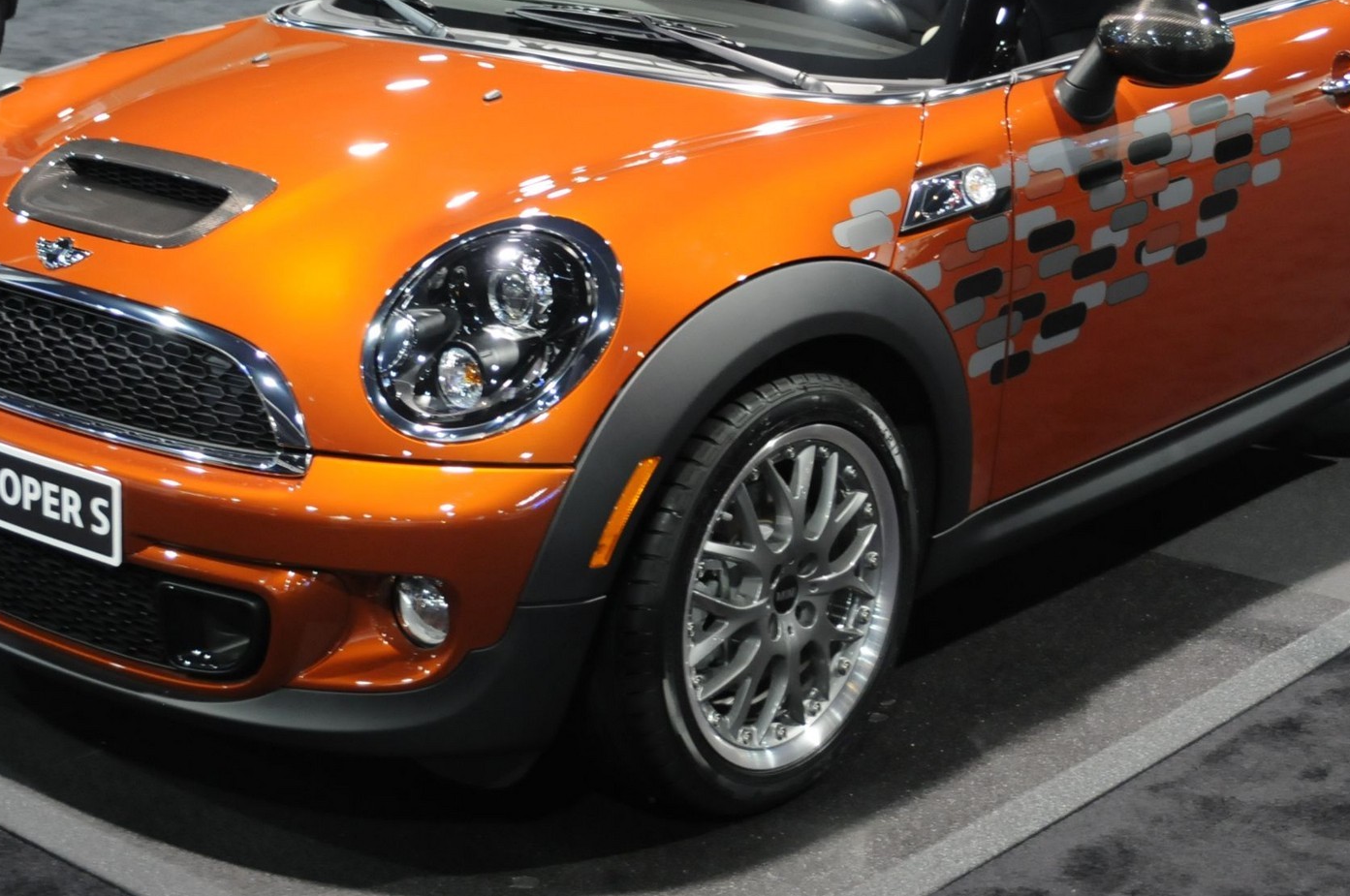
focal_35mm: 70
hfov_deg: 28.9
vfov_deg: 19.2
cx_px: 707
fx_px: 2622
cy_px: 204
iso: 800
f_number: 4.2
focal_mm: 26
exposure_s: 1/13
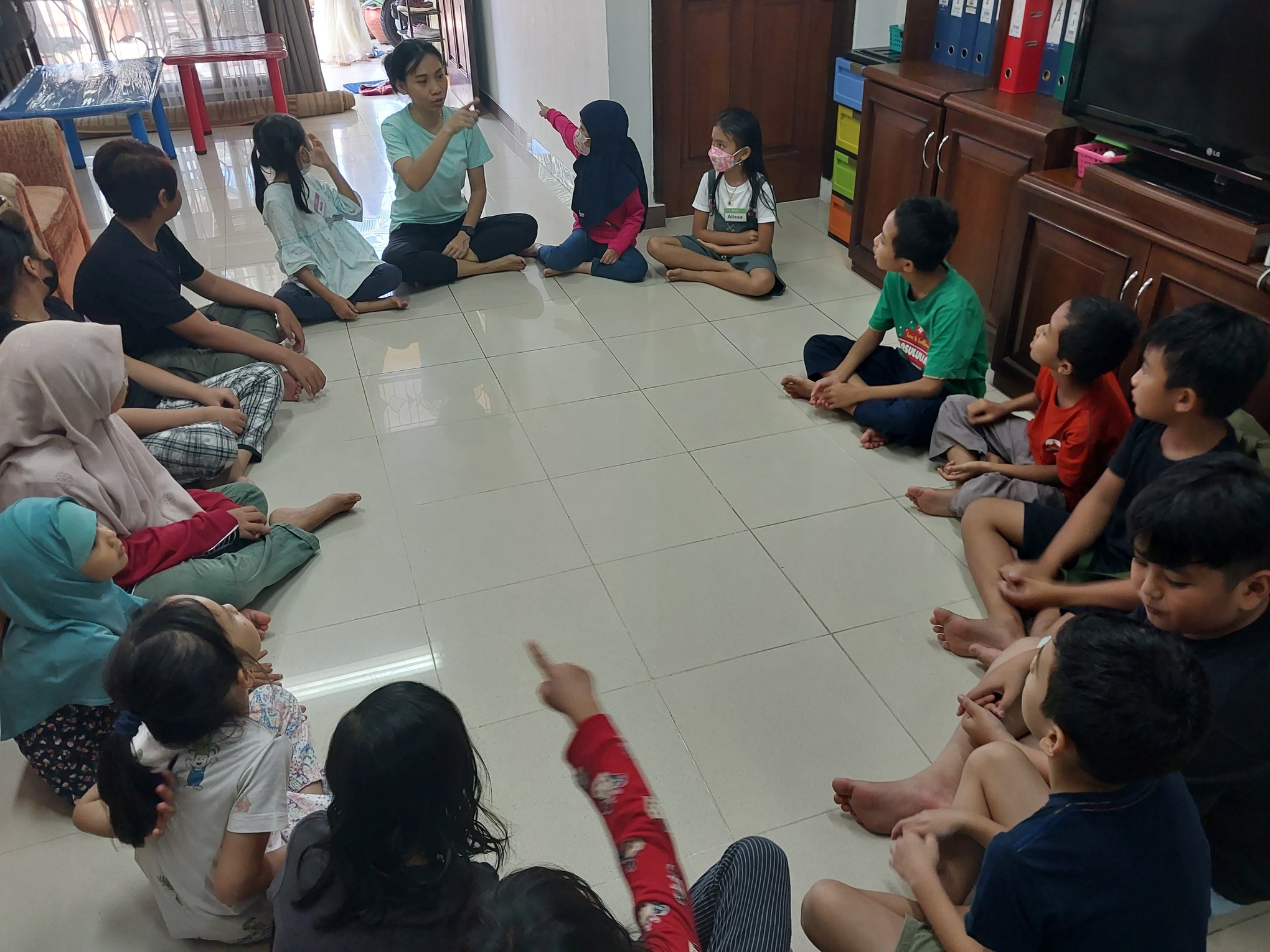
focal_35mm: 30
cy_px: 476
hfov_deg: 60.0
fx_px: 1101
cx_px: 635
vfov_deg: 46.8
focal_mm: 4.6
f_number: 1.8
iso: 100
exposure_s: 1/50
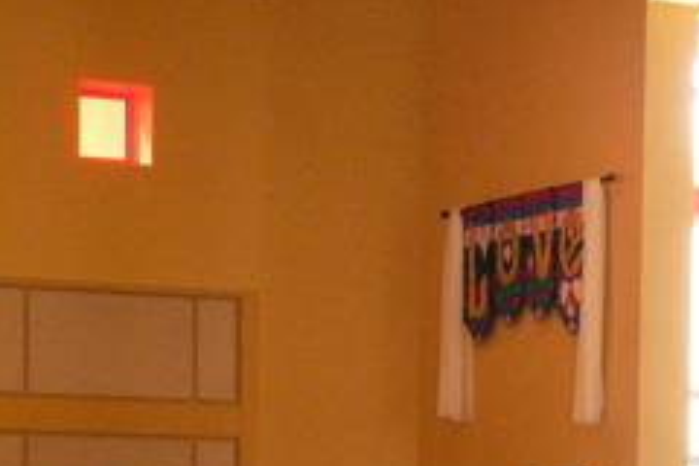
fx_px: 3029
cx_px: 402
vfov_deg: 8.6
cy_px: 648
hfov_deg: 13.2
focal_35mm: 156
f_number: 2.8
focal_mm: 9.9
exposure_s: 1/60
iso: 400
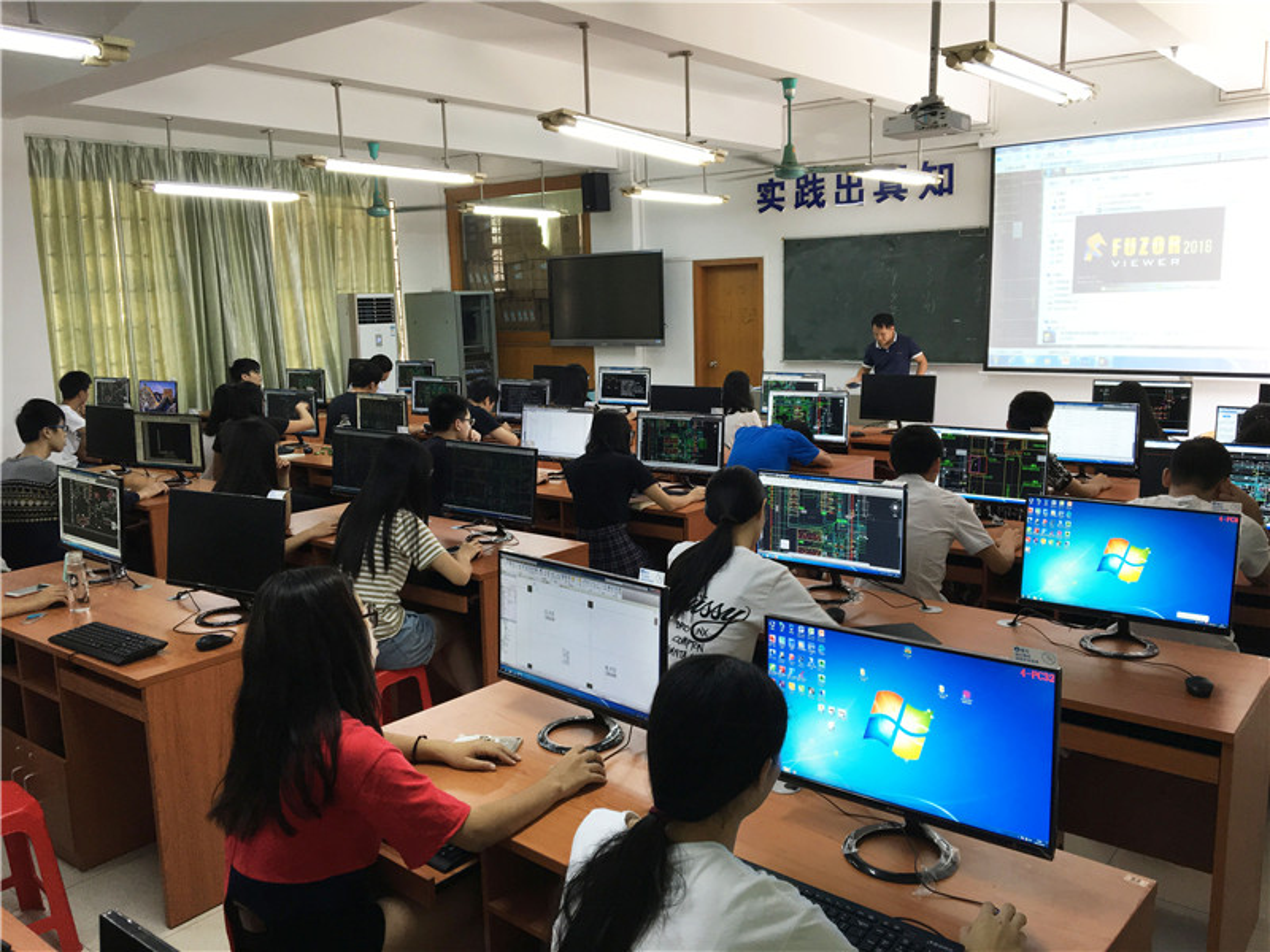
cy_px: 476
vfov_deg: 48.2
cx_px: 635
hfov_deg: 61.7
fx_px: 1064
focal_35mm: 29
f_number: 2.2
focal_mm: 4.15
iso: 50
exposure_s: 1/33
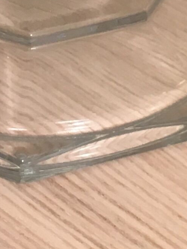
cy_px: -69
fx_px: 1282
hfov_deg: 8.3
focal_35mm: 178
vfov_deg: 10.9
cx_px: 91
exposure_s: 1/33
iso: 80
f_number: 2.2
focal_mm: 4.15
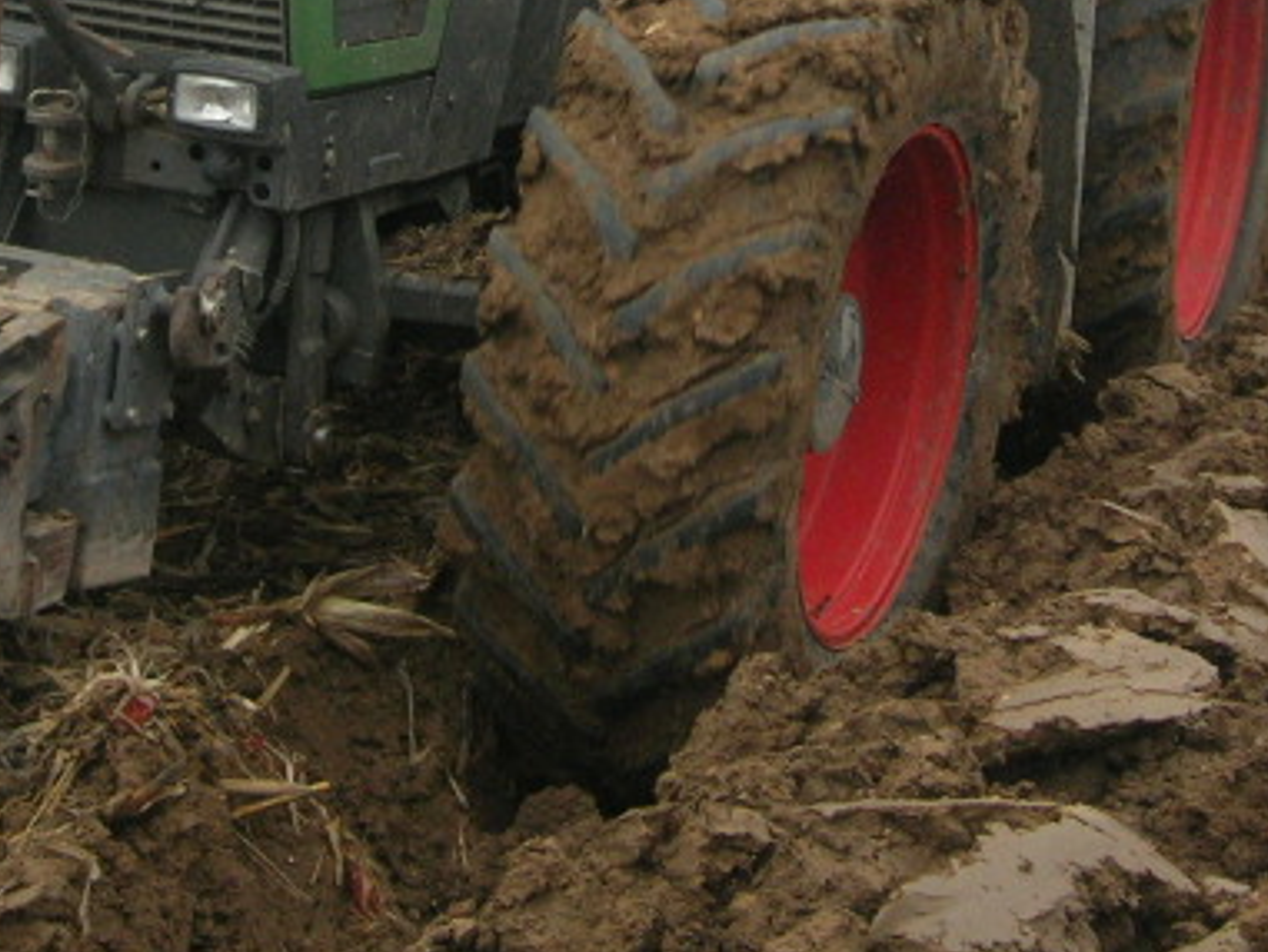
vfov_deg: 14.2
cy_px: -73
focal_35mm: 102
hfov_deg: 19.3
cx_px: 639
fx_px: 3737
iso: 100
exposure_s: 1/283
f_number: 2.8
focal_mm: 7.8
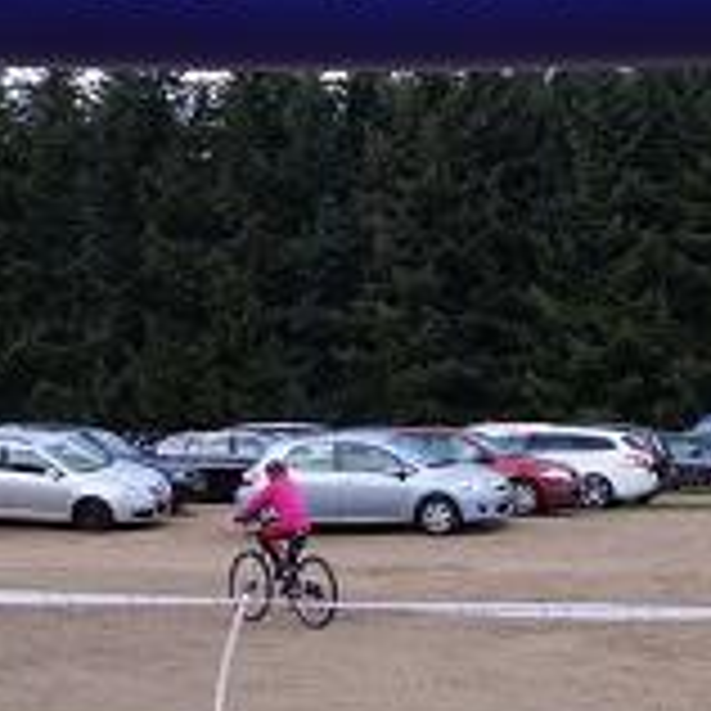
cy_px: 220
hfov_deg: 20.6
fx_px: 1952
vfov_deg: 20.6
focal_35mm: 84
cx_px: 428
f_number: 10
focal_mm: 26
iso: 100
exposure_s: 1/125
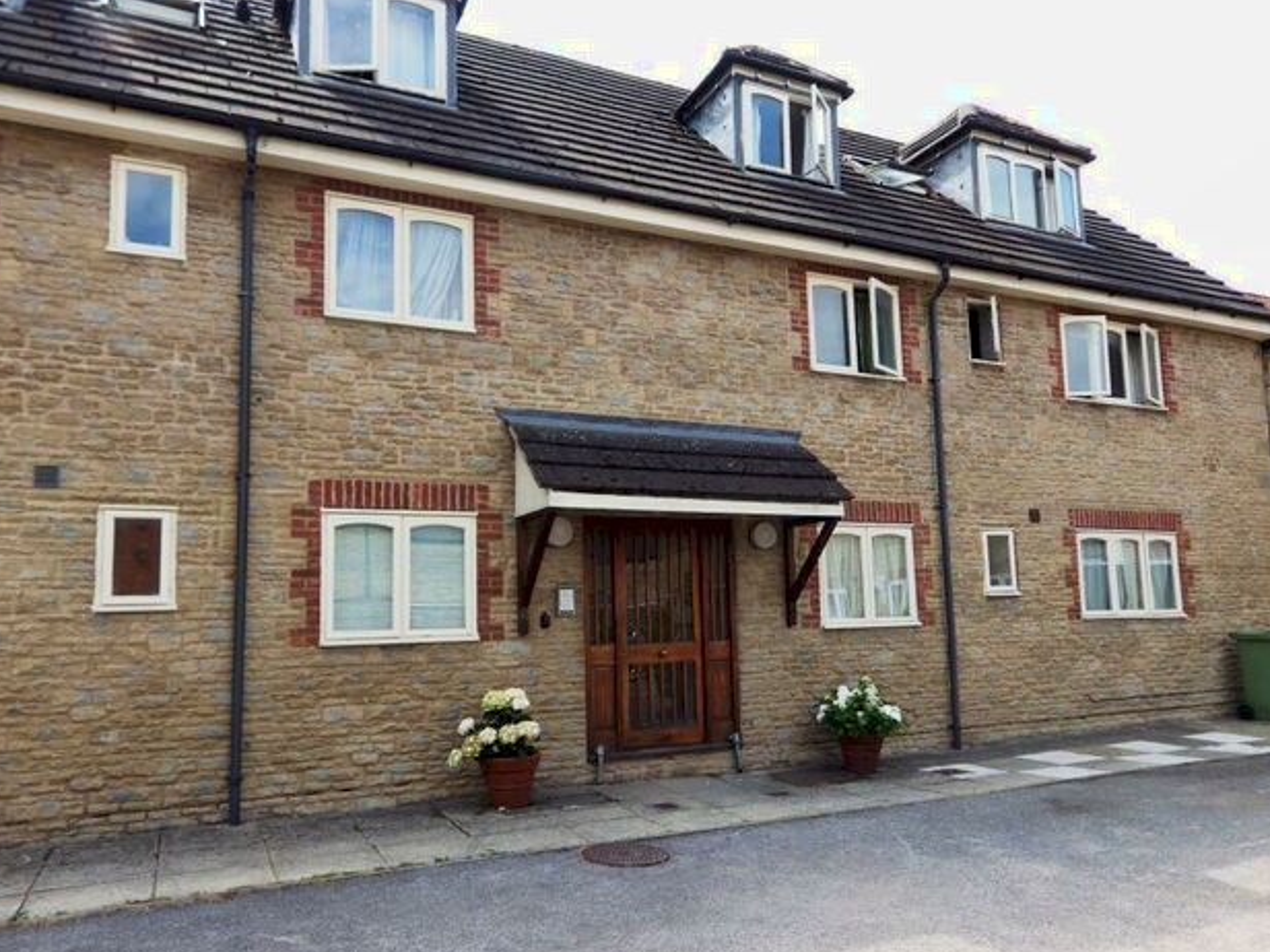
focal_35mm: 25
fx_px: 917
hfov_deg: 69.4
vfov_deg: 54.8
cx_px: 656
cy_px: 518
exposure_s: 1/640
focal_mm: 4
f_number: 3.1
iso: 100
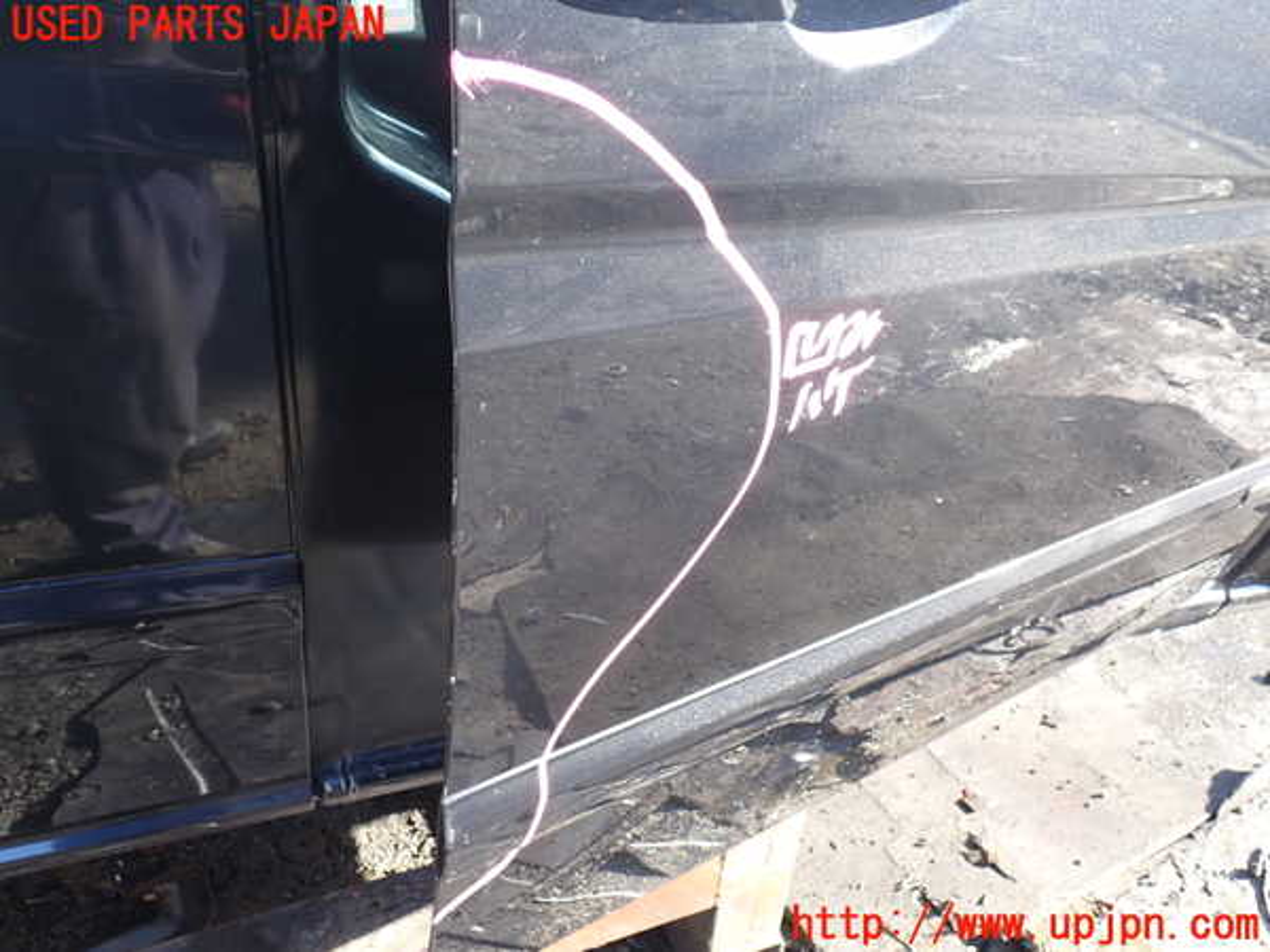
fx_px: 1101
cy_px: 476
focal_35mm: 30
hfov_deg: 60.0
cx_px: 635
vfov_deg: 46.8
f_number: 3.2
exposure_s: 1/60
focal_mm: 5.4
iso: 100
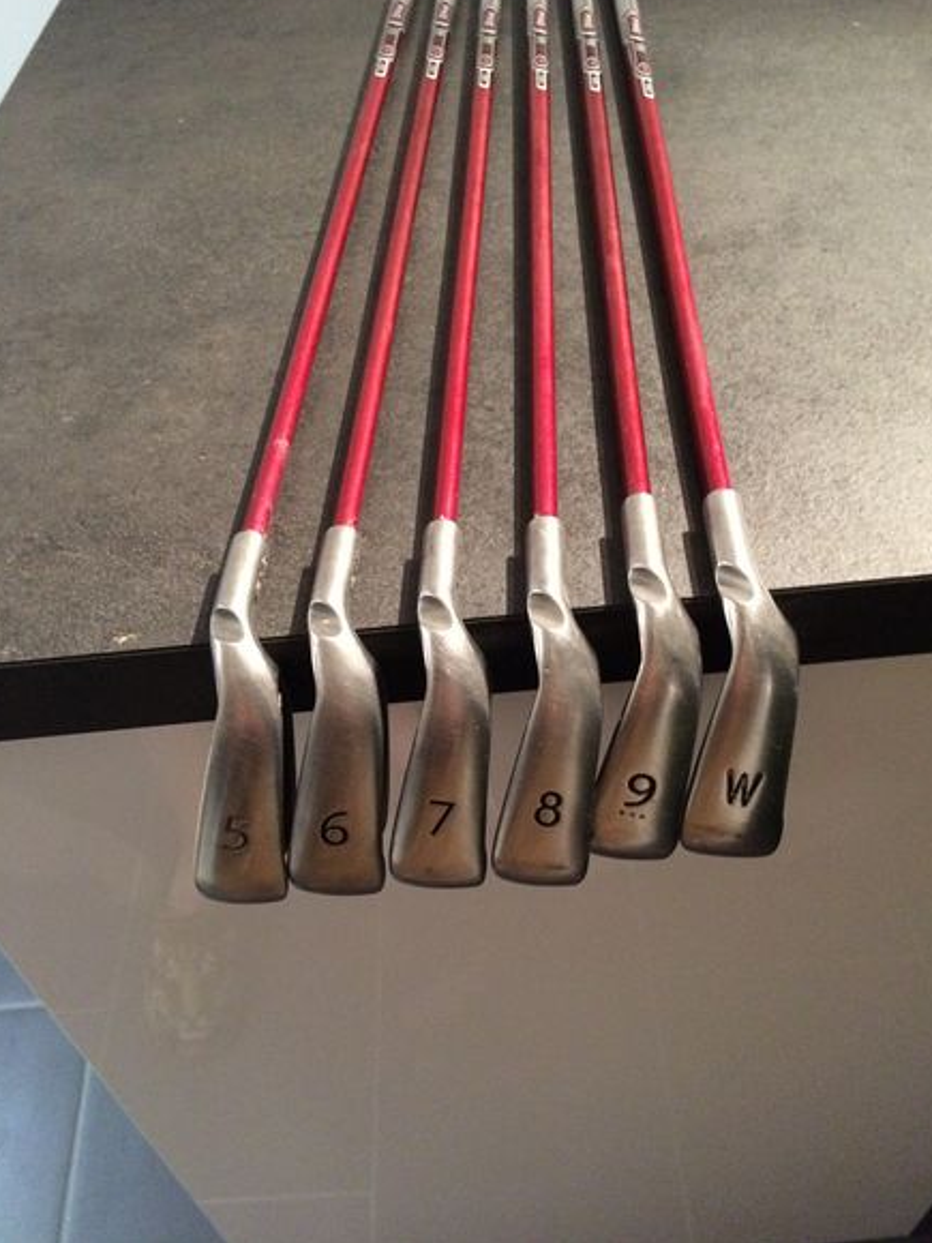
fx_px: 1077
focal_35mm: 30
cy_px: 609
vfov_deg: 60.0
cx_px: 469
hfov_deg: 46.8
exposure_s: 1/17
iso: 320
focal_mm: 4.15
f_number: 2.2
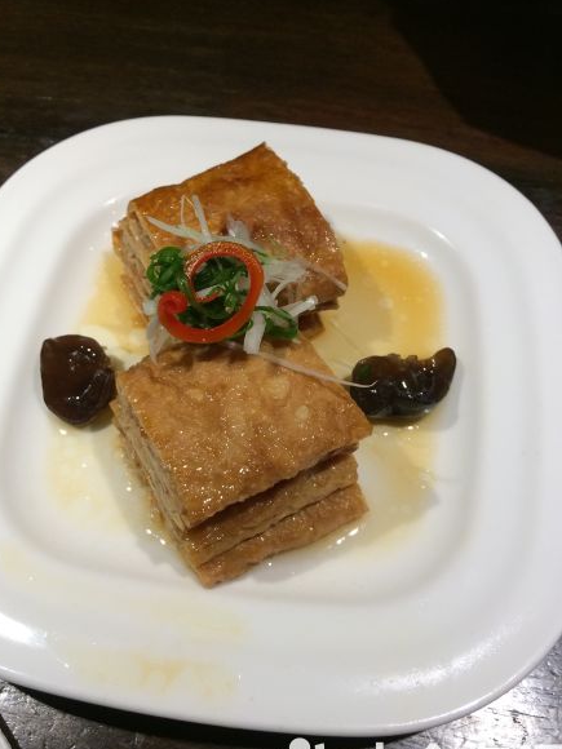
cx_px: 262
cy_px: 384
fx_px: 758
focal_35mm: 35
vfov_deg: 52.6
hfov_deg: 40.7
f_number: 2.2
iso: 64
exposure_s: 1/33
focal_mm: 4.15
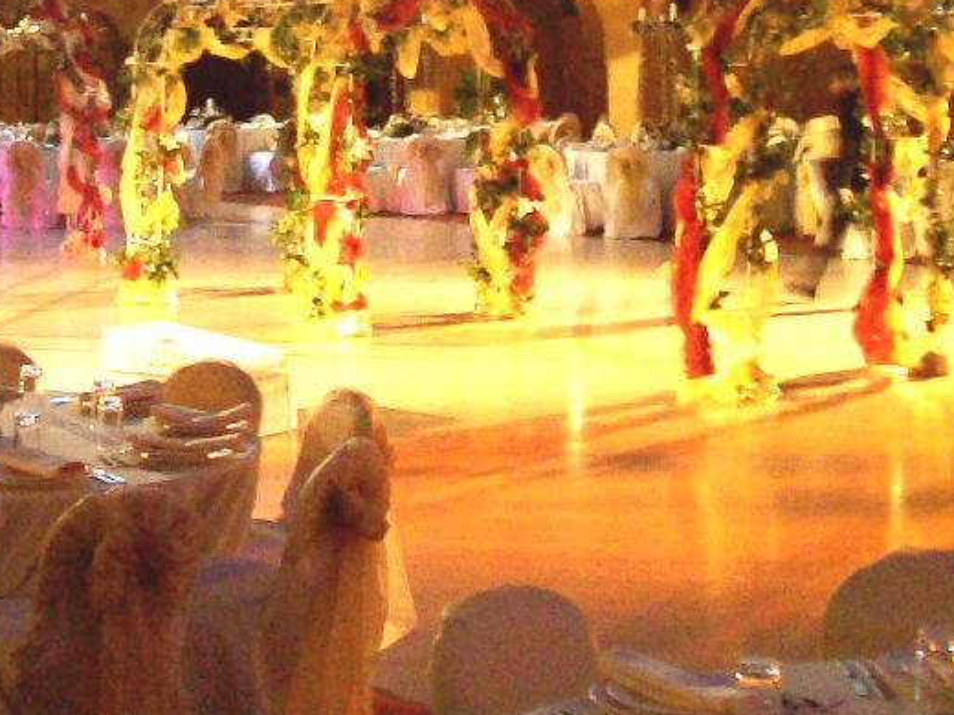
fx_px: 2287
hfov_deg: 22.6
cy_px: 108
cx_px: -11
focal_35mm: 83
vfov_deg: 17.6
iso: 200
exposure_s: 1/8
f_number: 2.7
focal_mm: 6
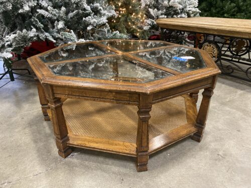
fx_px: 189
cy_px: 94
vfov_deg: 53.1
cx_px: 126
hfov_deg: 67.3
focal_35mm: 26
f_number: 1.8
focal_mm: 4.25
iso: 500
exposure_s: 1/60
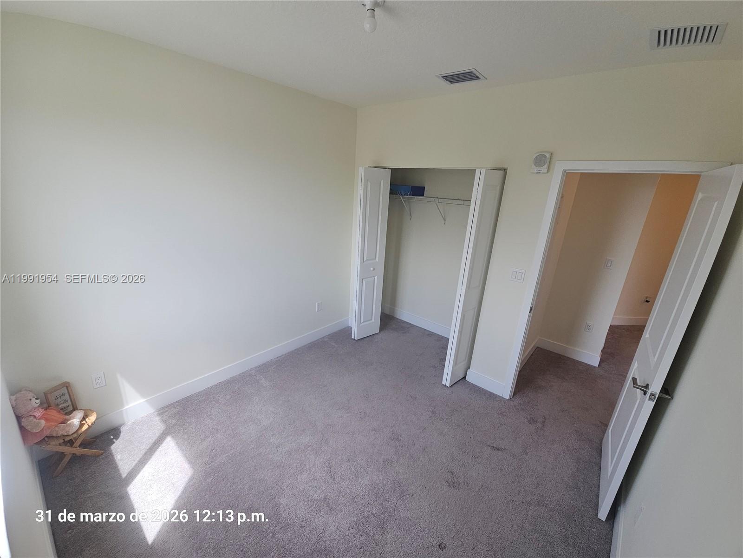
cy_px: 279
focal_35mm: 13
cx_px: 372
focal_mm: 2.2
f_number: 2.2
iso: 80
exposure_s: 1/120
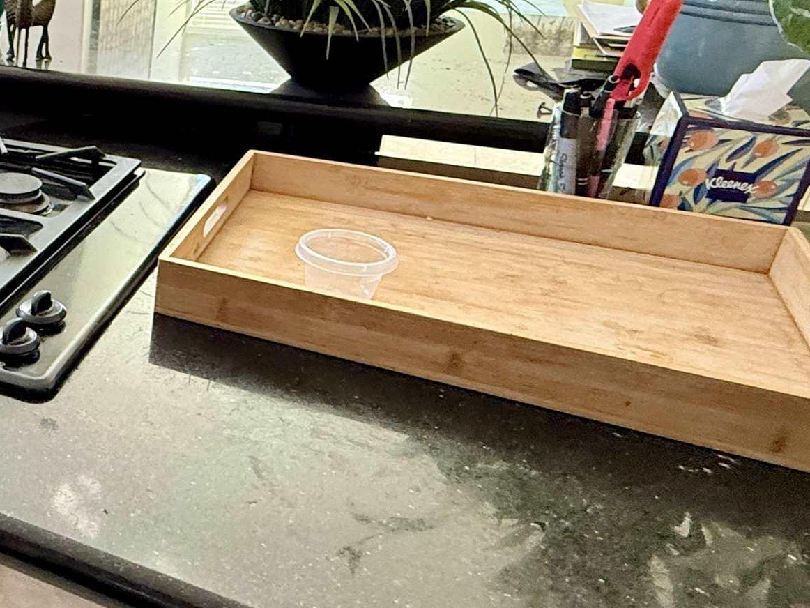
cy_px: 250
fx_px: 866
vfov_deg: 38.6
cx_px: -60
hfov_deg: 41.2
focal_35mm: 37
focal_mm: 2.22
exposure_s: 1/60
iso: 400
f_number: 2.2
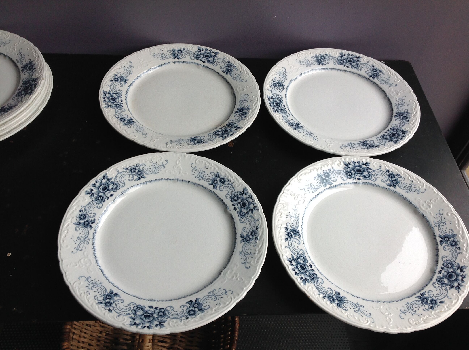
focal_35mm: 35
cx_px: 234
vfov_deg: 40.6
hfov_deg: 52.7
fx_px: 474
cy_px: 175
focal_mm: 4.28
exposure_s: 1/24
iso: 50
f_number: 2.4
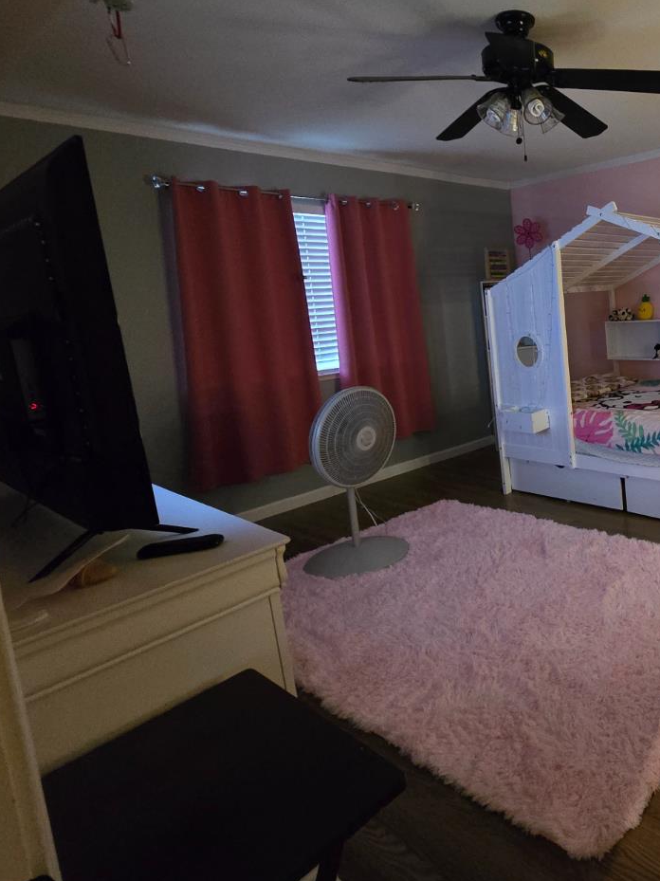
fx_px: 534
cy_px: 378
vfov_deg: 78.6
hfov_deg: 53.2
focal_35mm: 21
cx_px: 626
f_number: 2.2
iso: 1250
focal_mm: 2.2
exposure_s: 1/30
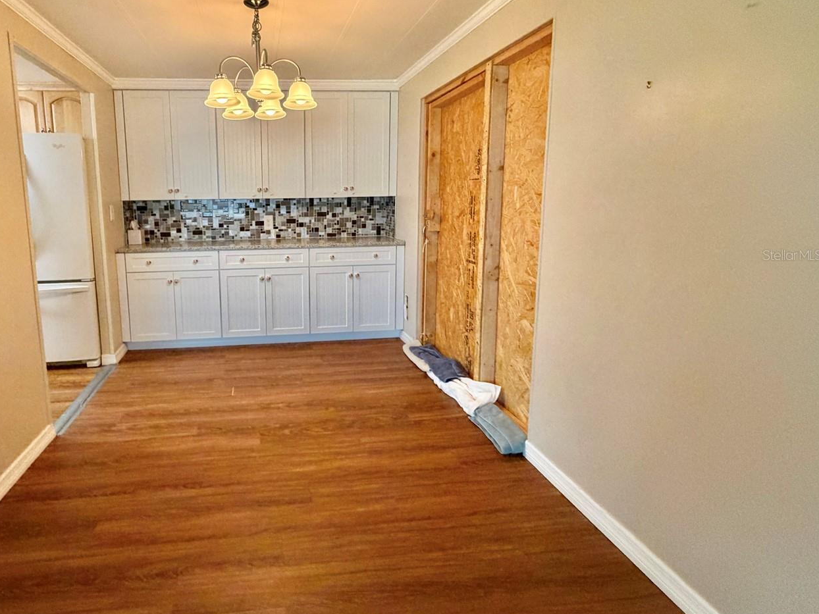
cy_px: 255
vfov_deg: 71.1
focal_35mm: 18
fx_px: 426
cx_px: 298
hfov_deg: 85.7
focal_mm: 2.22
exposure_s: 1/60
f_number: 2.2
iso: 500
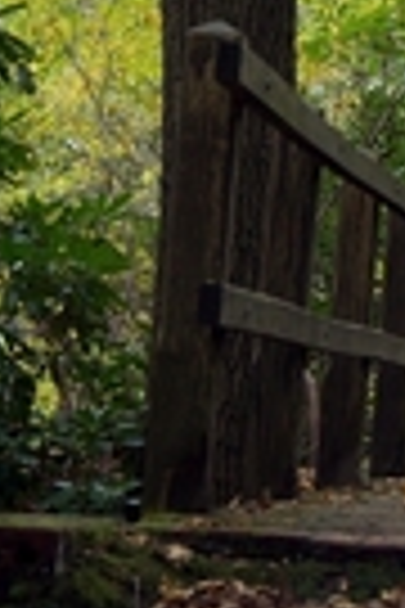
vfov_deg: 10.7
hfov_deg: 6.9
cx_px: 1008
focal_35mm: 187
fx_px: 3155
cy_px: -185
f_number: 4.5
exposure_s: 1/30
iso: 200
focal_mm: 28
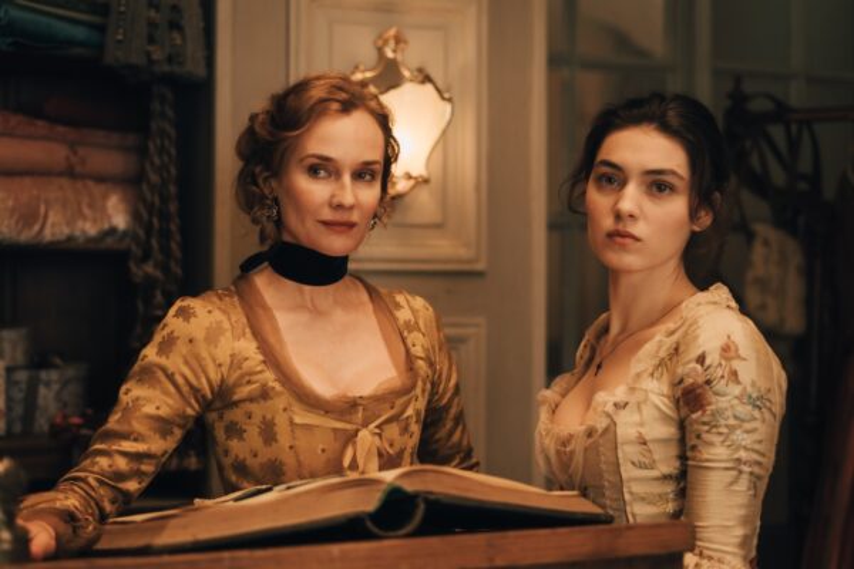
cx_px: 427
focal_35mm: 50
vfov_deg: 27.0
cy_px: 284
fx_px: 1186
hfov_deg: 39.6
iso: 3200
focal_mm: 50
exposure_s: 1/170
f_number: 2.2
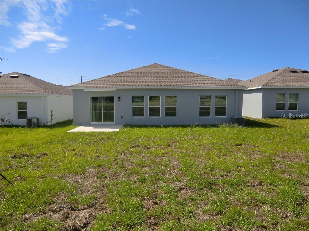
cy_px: 116
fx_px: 214
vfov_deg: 56.8
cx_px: 154
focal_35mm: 24
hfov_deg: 71.6
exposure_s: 1/1000
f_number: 3.2
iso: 64
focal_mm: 4.3
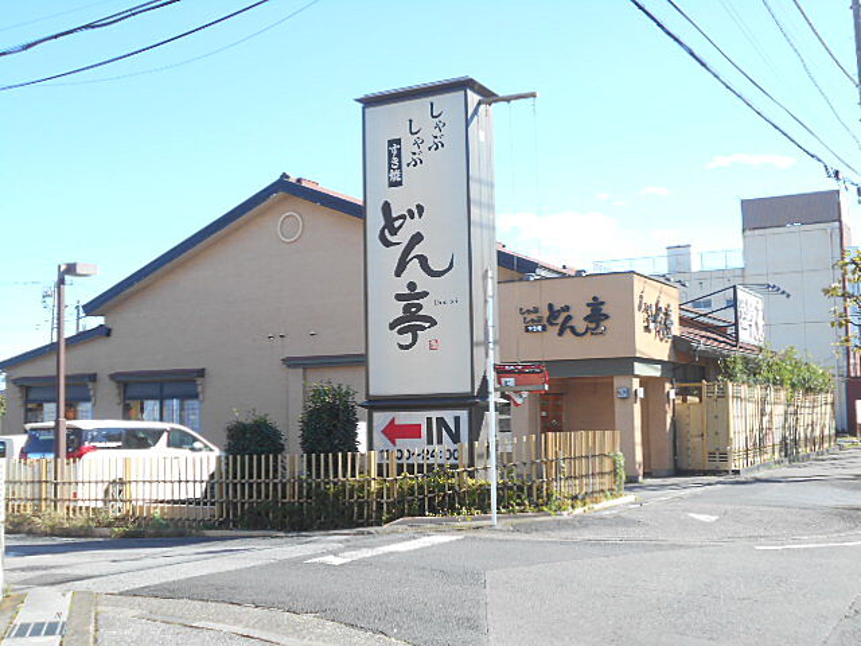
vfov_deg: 32.9
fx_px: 1094
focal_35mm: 44
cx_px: 430
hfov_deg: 42.9
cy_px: 323
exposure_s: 1/200
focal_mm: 7.7
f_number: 4.2
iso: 80
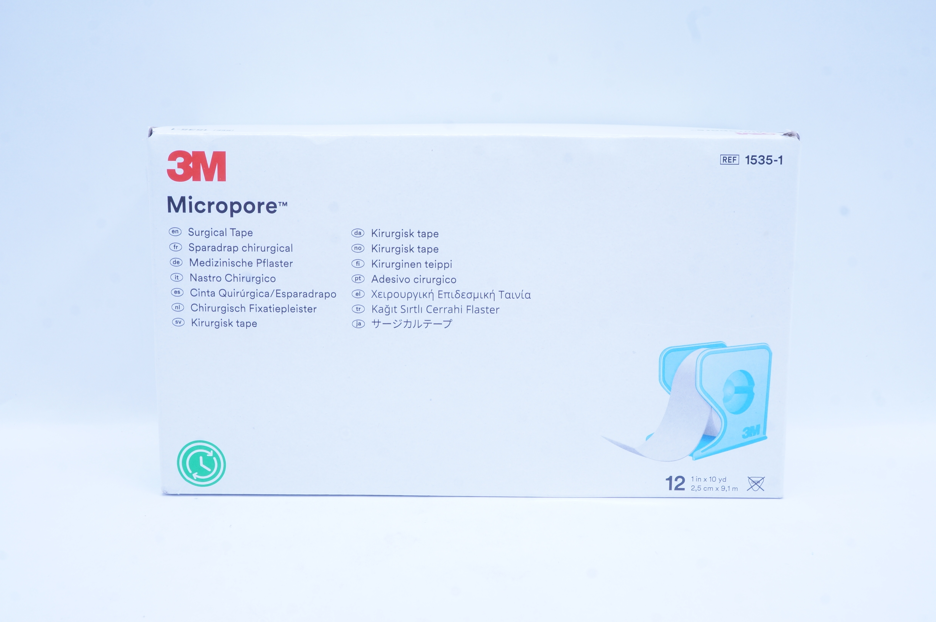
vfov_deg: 35.4
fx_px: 974
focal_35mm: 38
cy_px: 311
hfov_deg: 51.3
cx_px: 468
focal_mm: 25
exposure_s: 1/10
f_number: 14
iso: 400
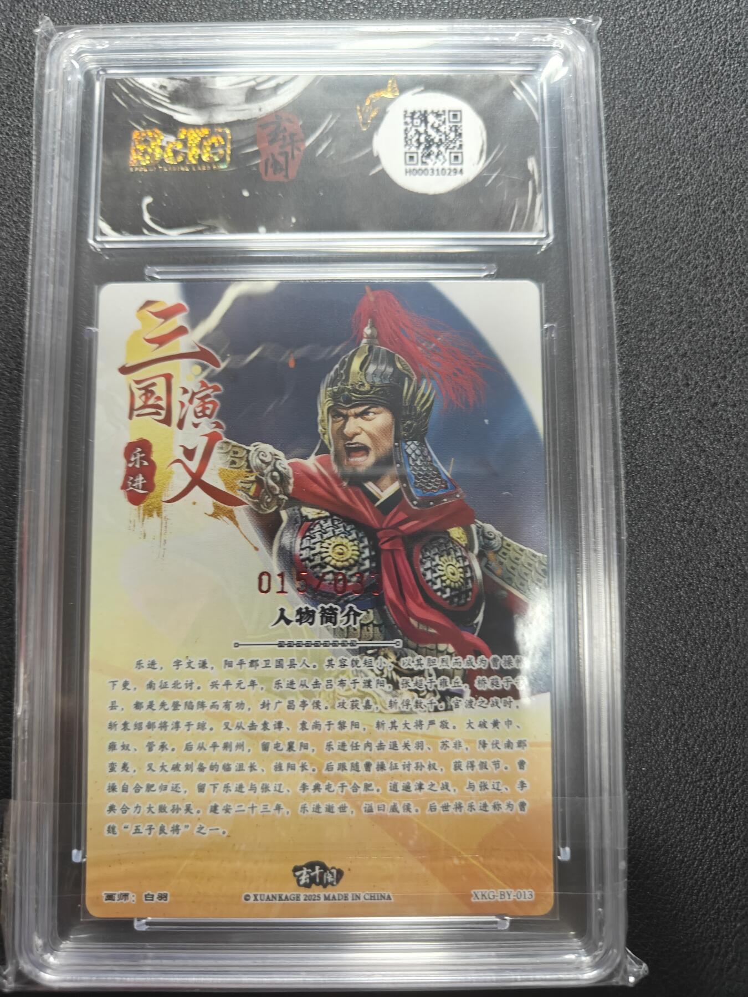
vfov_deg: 71.6
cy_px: 498
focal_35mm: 24
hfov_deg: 56.8
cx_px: 374
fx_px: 691
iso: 160
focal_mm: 5.59
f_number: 1.8
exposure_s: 1/50
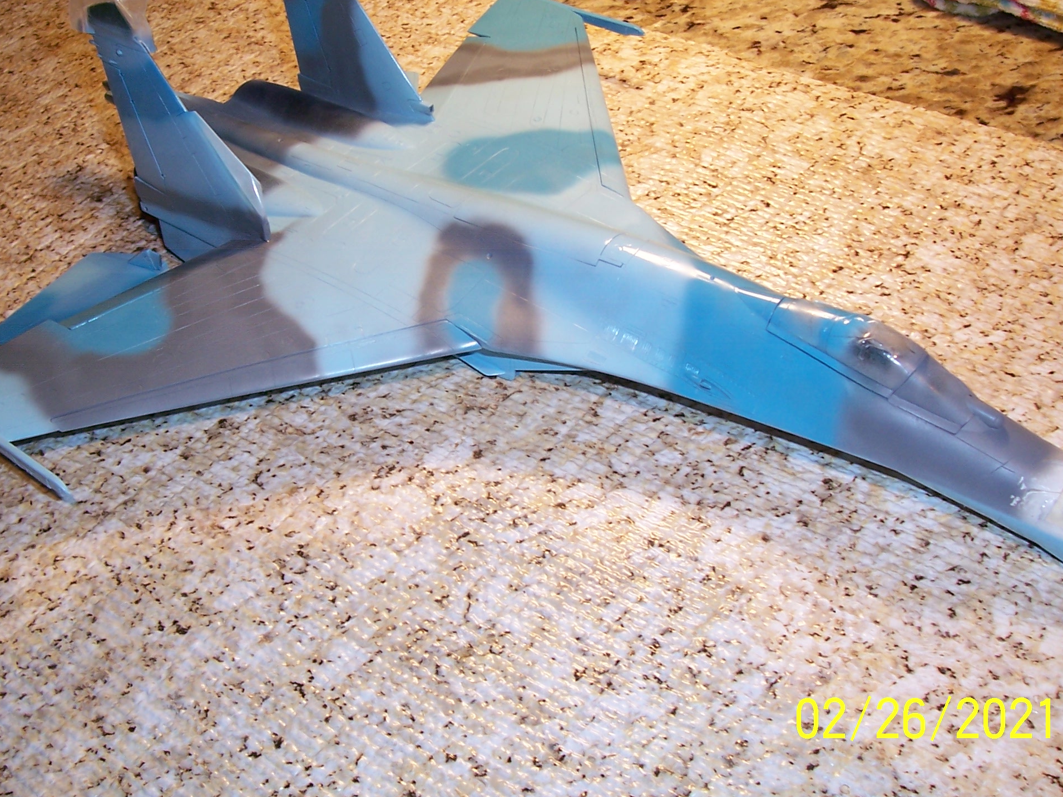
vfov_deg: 35.1
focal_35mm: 41
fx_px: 1259
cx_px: 492
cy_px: 358
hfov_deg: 45.7
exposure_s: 1/60
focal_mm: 5.6
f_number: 2.7
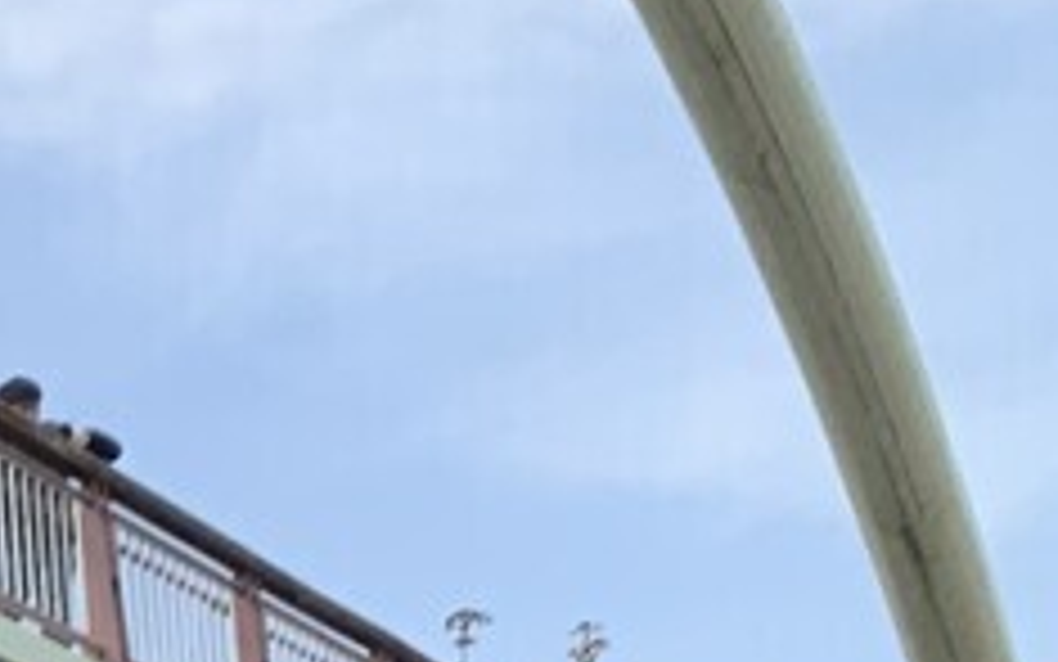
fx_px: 4326
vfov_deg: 8.3
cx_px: -1450
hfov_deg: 11.6
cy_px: 1378
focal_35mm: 150
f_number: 1.8
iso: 25
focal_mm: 4.25
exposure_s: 1/1368
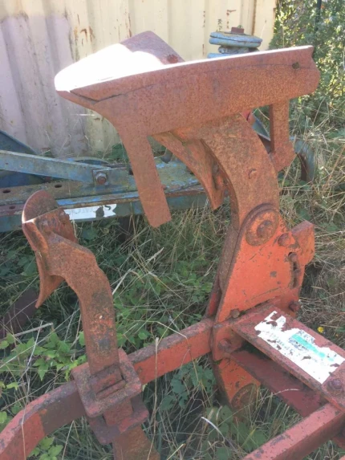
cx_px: 172
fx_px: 385
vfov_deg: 61.6
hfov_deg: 48.2
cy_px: 230
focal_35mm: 29
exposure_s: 1/100
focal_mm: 4.15
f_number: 2.2
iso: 40
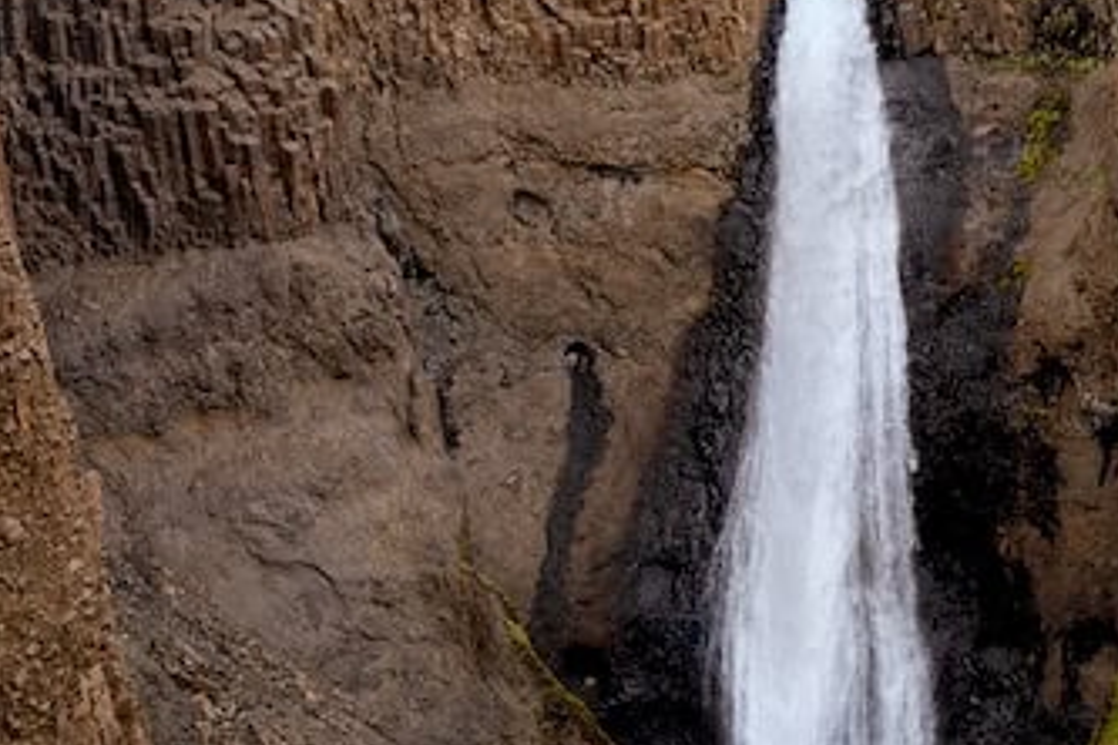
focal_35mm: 117
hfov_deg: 17.4
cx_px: 799
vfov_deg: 11.6
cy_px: -30
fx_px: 3633
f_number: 8
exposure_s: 1/100
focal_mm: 38
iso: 100
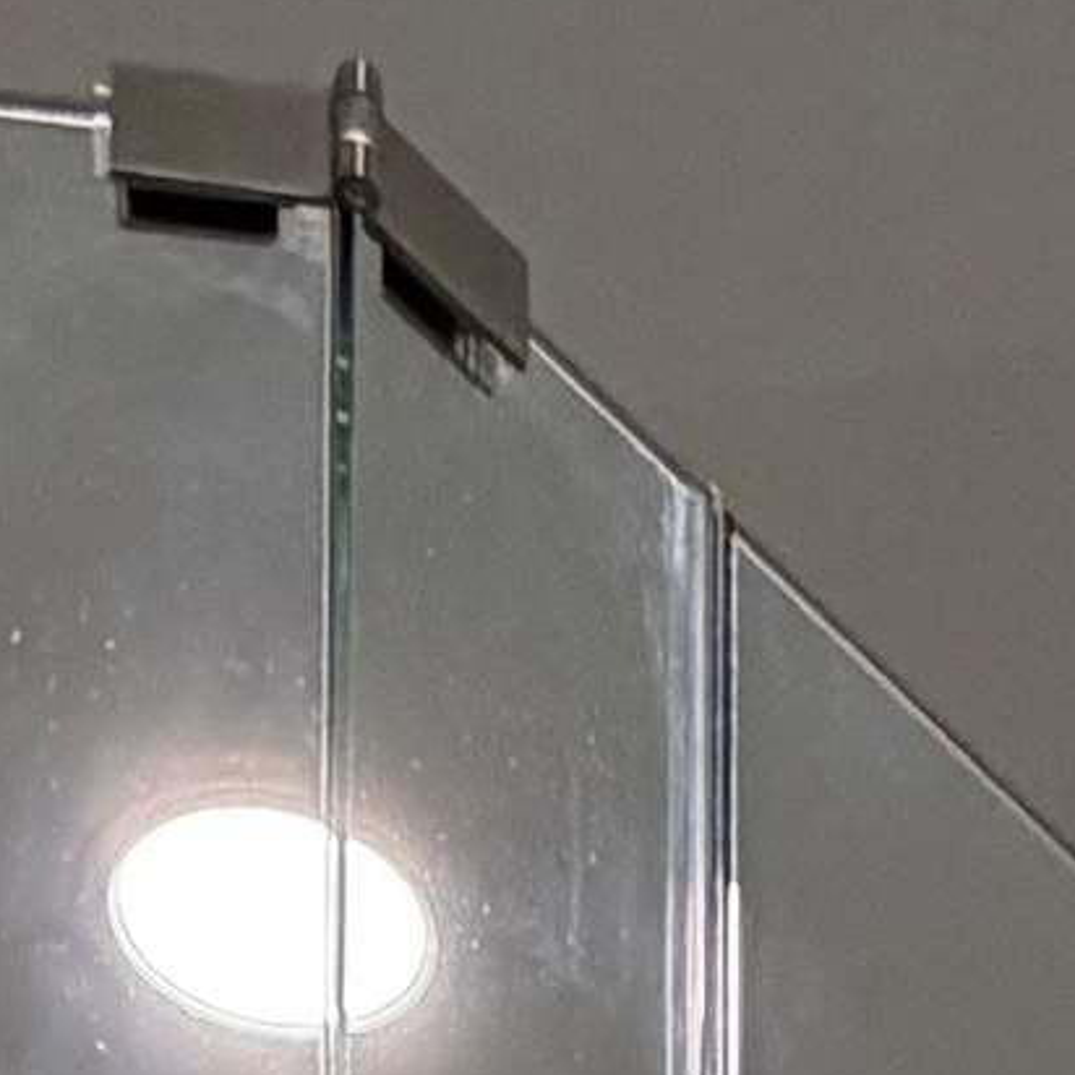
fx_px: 4251
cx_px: 1179
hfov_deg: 14.1
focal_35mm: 121
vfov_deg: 8.6
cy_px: 4055
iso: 160
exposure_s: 1/121
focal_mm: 2.22
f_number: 2.2
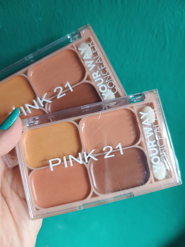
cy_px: 124
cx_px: 92
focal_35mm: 24
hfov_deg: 56.8
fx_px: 171
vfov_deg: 71.6
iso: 409
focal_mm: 5.89
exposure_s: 1/100
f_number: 1.4
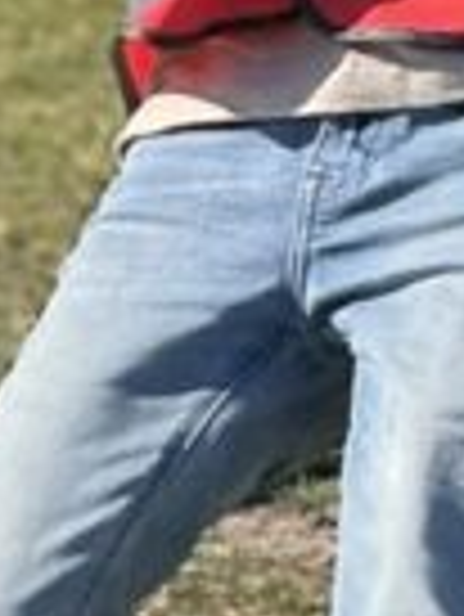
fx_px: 16024
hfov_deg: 1.7
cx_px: 739
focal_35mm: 898
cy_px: -234
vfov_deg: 2.2
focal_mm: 15.66
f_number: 2.8
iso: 64
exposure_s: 1/721
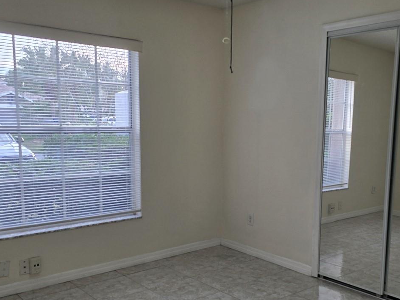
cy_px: 176
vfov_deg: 36.7
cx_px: 231
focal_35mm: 39
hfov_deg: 47.7
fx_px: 451
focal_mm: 6.3
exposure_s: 1/120
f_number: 1.7
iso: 64
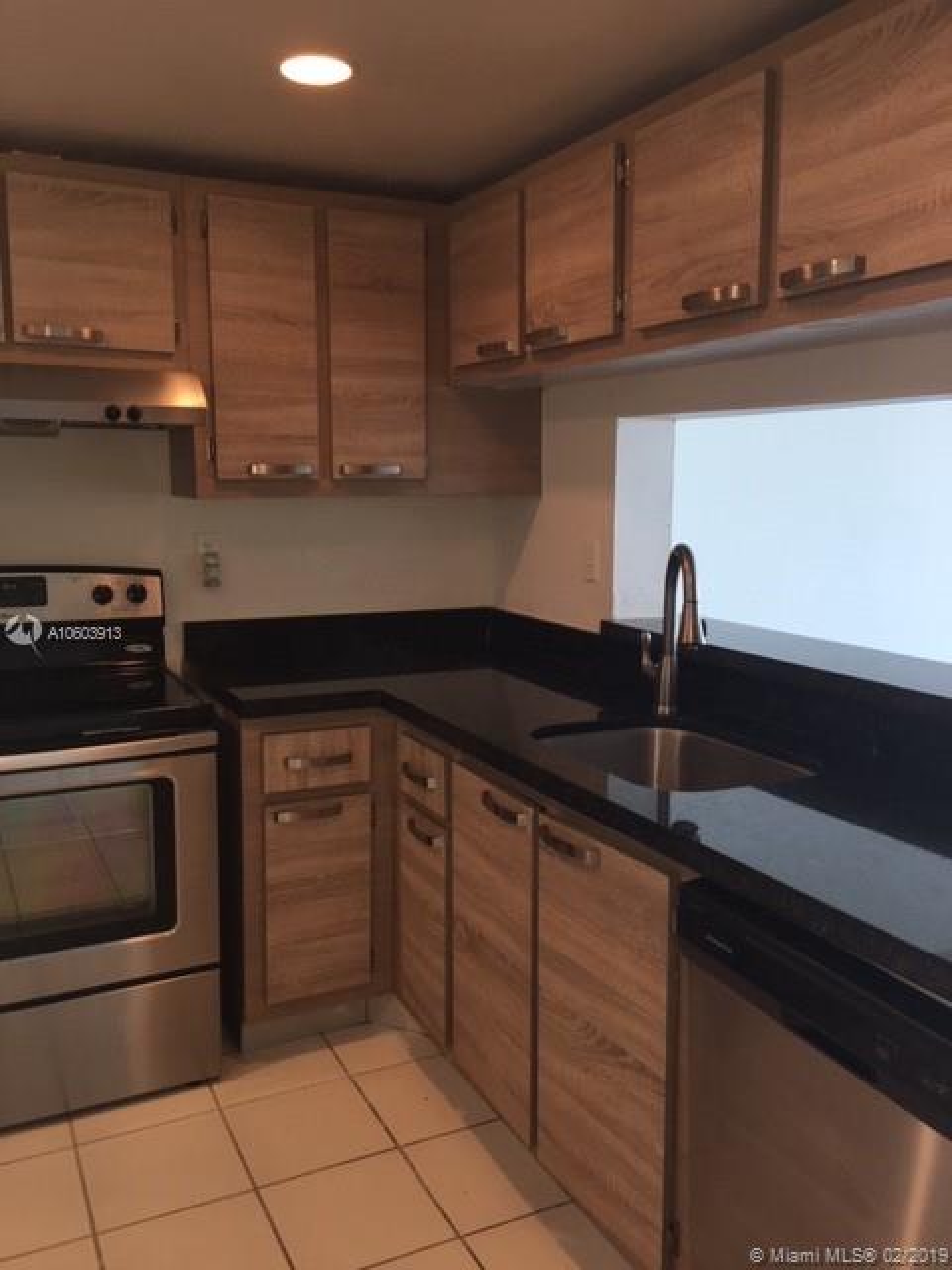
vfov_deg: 61.7
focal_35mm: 29
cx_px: 476
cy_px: 635
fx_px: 1063
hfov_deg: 48.2
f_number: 2.2
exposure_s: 1/30
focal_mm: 4.15
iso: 32
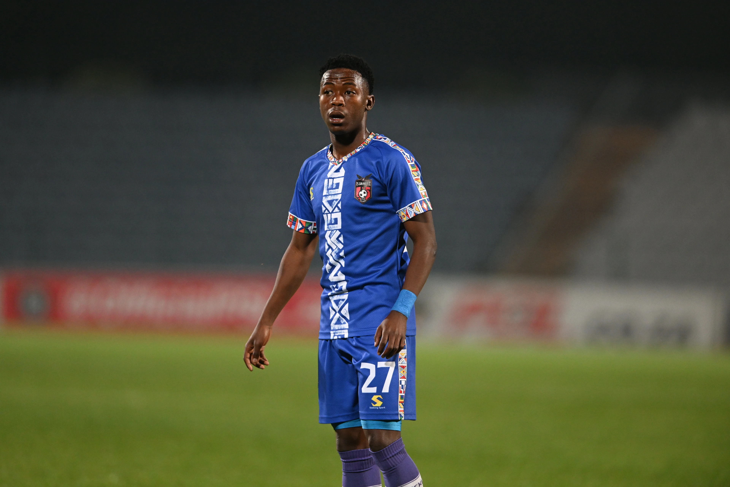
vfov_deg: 3.4
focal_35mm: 400
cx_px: 365
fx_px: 8110
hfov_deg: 5.2
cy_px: 244
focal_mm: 400
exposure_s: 1/1000
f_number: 3.2
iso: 3200
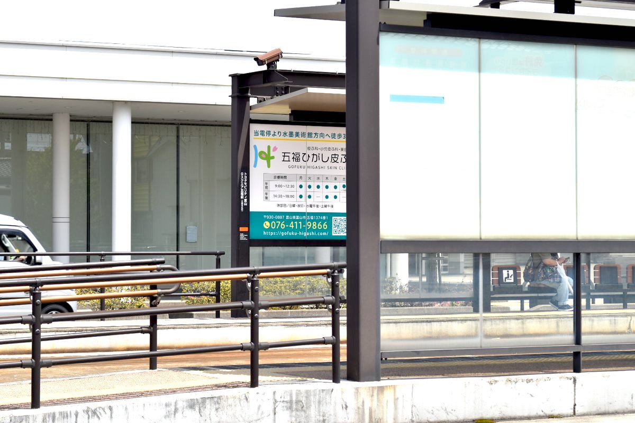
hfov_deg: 19.5
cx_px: 318
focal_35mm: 105
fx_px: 1852
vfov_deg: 13.0
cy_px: 212
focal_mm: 70
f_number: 7.1
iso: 200
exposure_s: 1/800
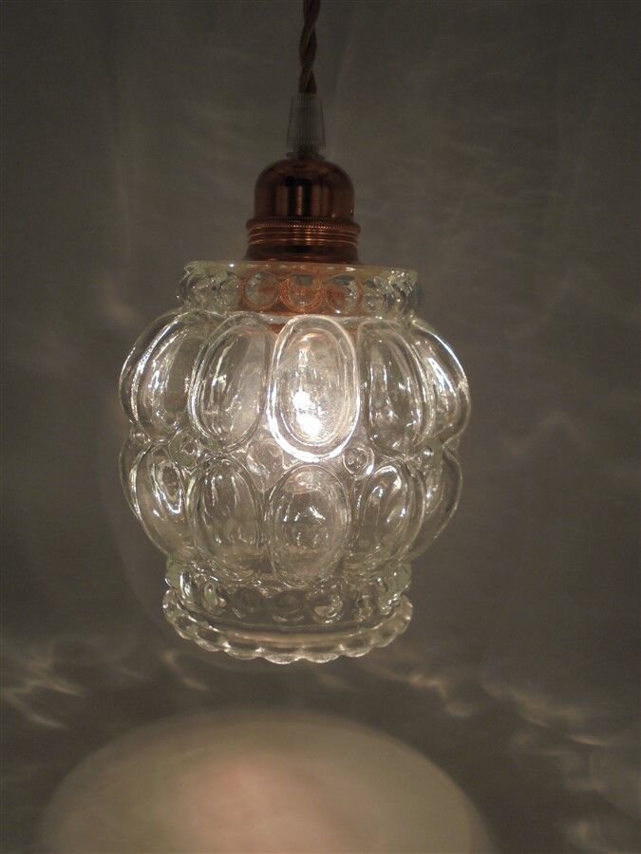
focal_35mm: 34
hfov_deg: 41.8
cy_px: 427
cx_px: 320
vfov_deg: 54.0
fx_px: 839
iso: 100
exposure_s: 1/200
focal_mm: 6.1
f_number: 4
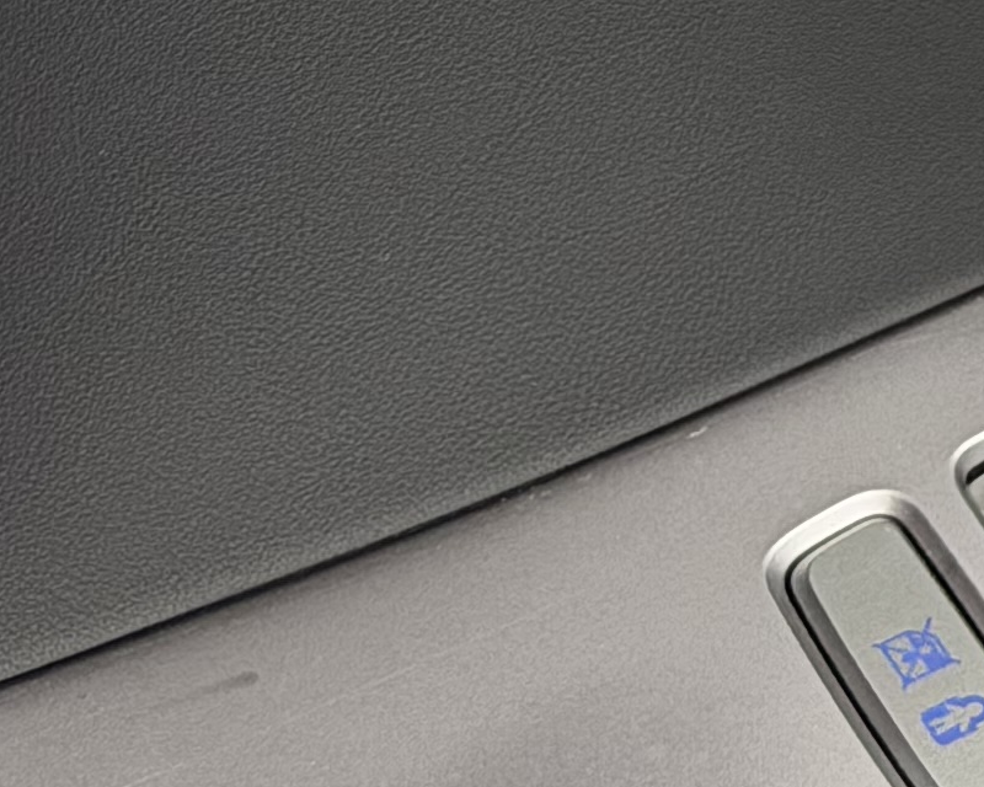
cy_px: -739
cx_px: 1668
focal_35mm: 236
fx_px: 6873
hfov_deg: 8.0
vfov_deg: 6.4
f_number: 1.78
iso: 125
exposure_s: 1/60
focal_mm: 6.76
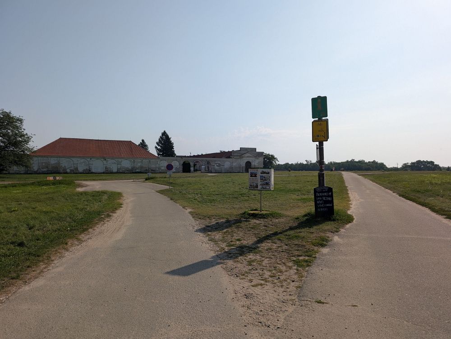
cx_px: 226
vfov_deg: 56.9
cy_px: 170
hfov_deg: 71.5
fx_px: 313
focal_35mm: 24
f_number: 1.68
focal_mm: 6.9
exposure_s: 1/2445
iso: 22
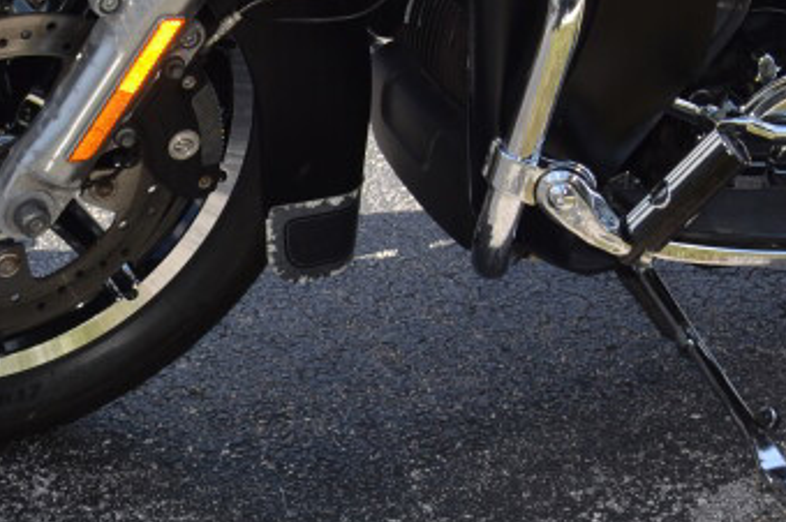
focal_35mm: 106
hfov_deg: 18.9
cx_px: 735
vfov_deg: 12.0
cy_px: -376
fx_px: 2312
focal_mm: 20
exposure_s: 1/200
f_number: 7.1
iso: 100
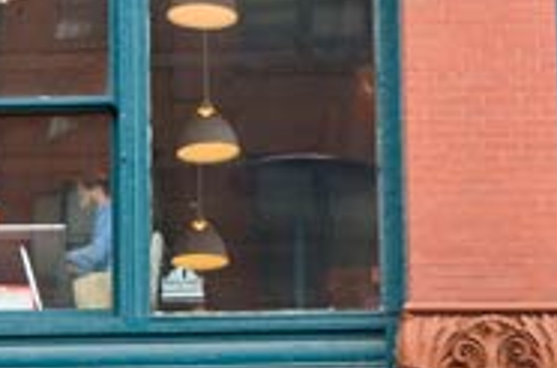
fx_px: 2454
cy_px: -70
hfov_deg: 12.8
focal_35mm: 159
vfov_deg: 8.5
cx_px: -12
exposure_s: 1/320
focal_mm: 34
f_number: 4.5
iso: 400
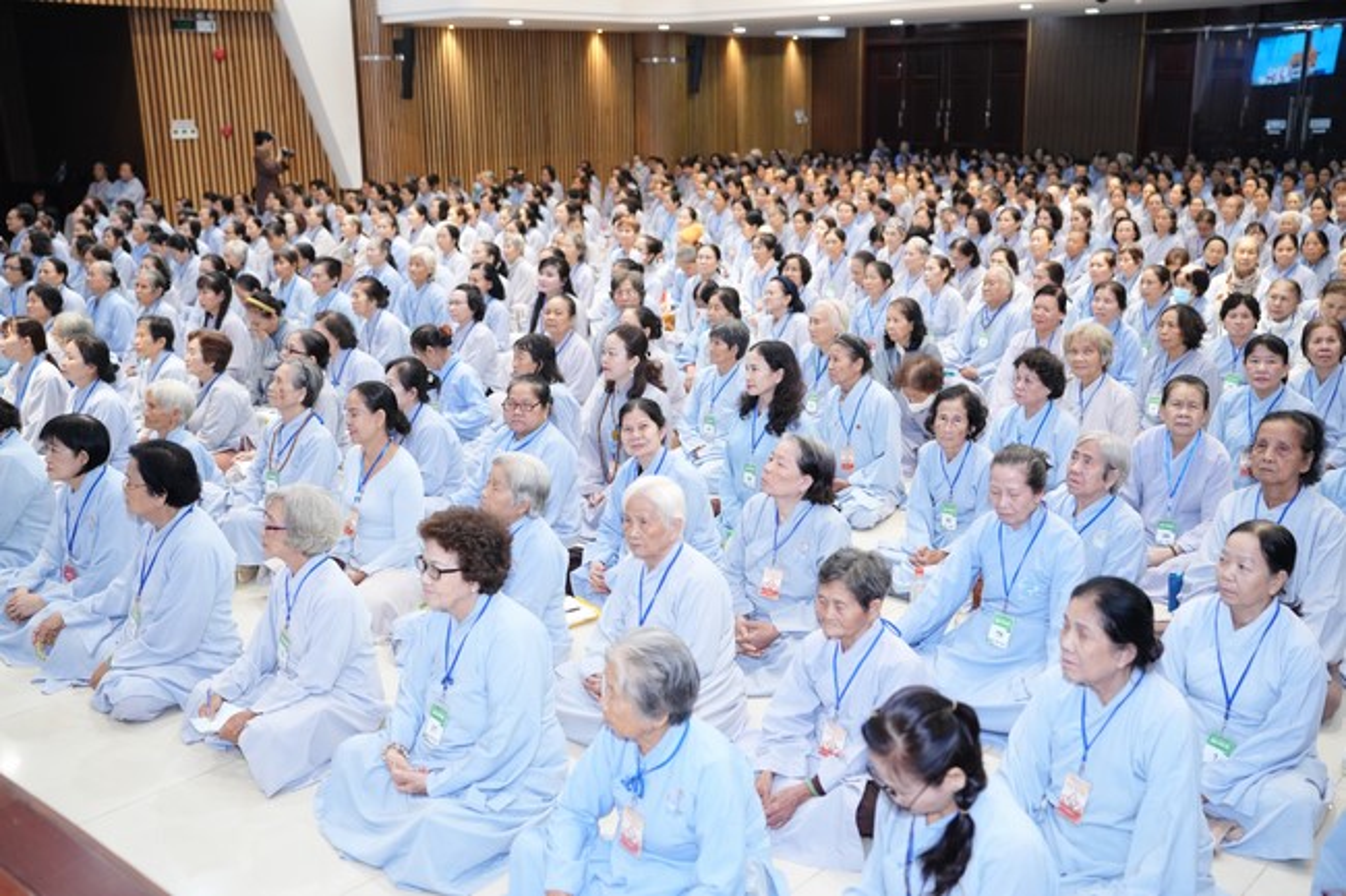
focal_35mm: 36
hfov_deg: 53.1
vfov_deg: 36.9
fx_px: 1346
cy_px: 448
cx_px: 673
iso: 2500
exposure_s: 1/160
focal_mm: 36
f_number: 2.5
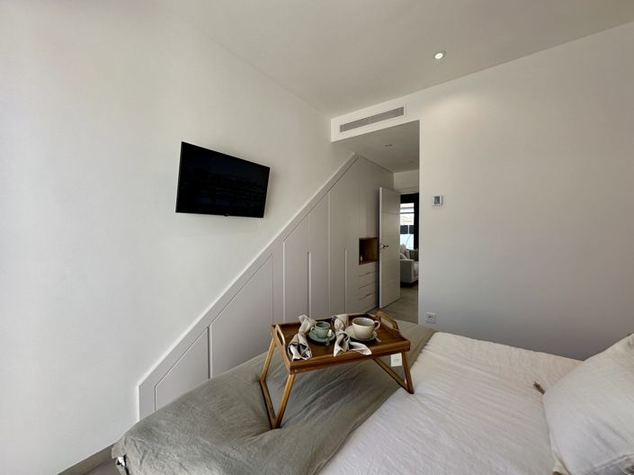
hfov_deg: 102.1
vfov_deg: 85.6
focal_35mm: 14
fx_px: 256
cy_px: 238
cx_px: 317
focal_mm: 2.22
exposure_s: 1/204
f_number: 2.2
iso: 40
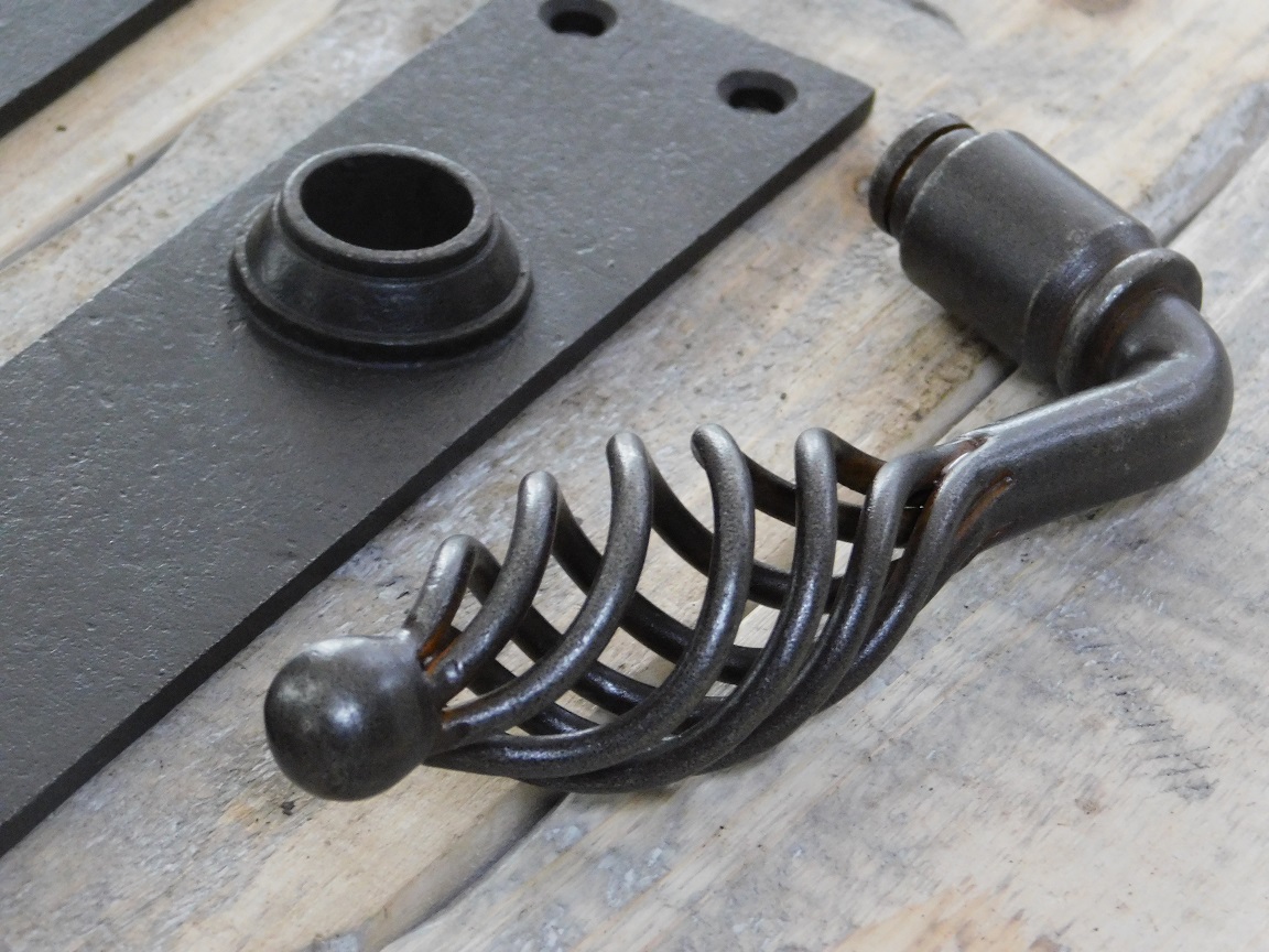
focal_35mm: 184
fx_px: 6745
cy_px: 476
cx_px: 634
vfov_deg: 8.1
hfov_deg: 10.7
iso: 800
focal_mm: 32.7
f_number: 5.4
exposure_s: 1/30
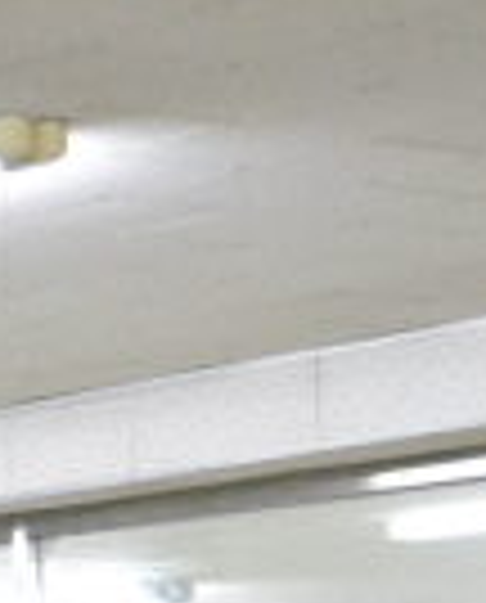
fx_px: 4020
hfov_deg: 6.5
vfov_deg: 8.3
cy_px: 992
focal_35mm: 225
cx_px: -738
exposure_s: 1/60
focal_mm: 29
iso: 3200
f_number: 4.5
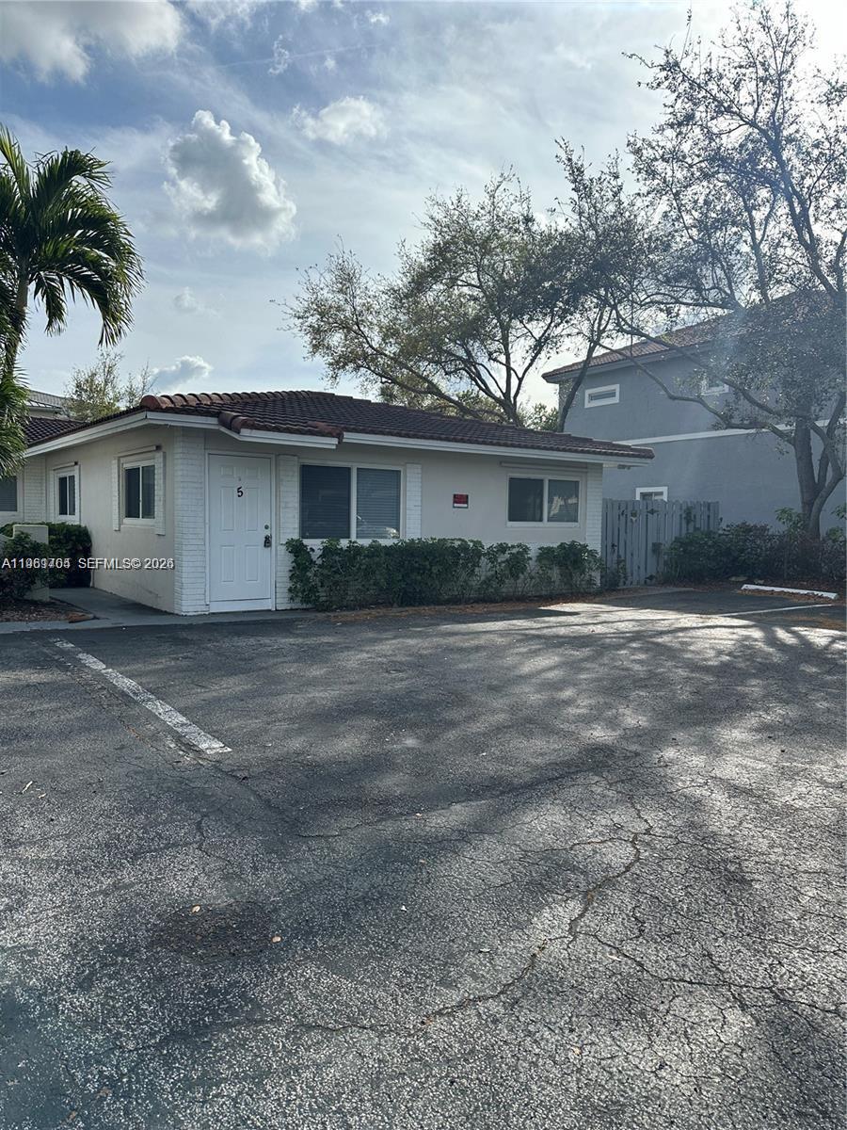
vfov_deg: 71.6
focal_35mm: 24
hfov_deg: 56.8
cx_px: 424
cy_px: 565
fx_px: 783
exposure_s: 1/5848
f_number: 1.78
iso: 80
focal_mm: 6.86
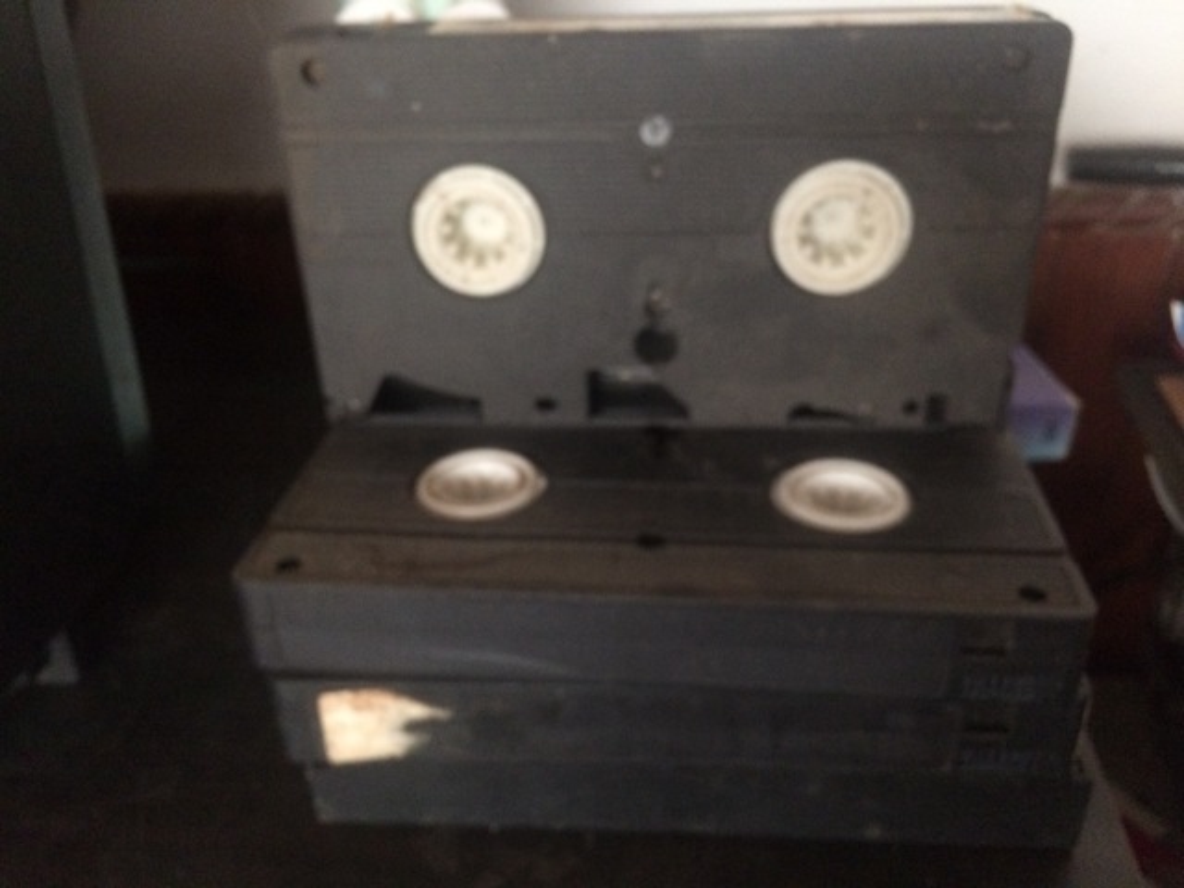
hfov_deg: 61.7
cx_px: 592
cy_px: 444
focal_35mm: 29
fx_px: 992
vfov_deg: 48.2
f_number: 2.2
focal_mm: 4.15
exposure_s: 1/15
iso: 500
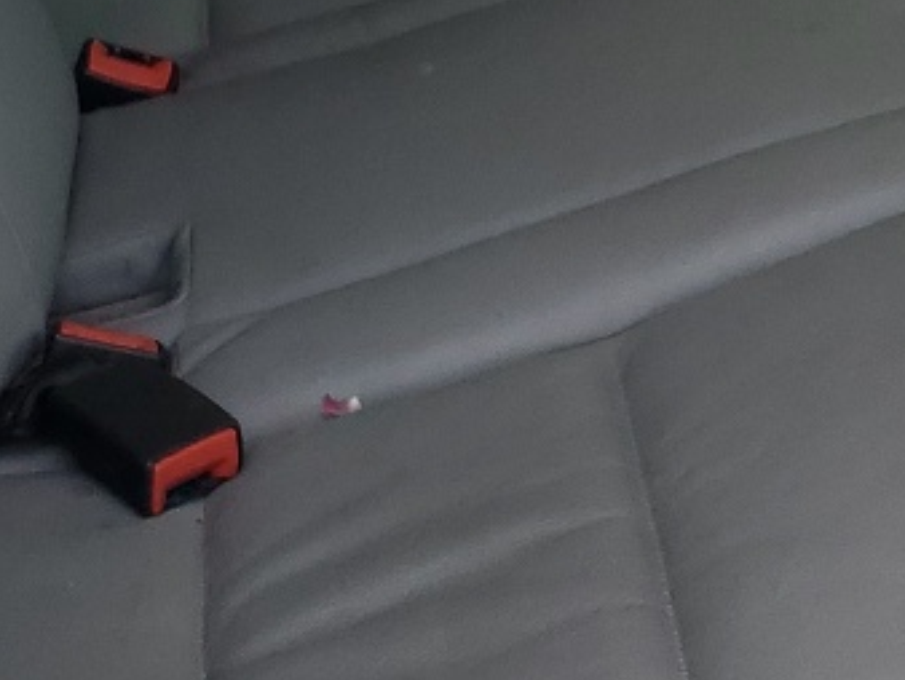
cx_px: 597
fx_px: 3218
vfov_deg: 11.9
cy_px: -64
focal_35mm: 123
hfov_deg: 16.0
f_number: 1.5
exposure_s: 1/159
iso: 50
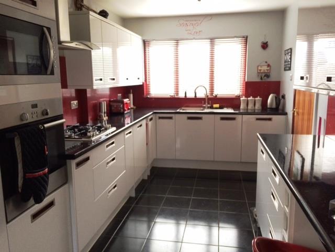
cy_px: 126
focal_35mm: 29
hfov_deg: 61.7
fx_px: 281
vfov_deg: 48.2
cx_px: 168
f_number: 2.2
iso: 160
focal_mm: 4.15
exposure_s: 1/30
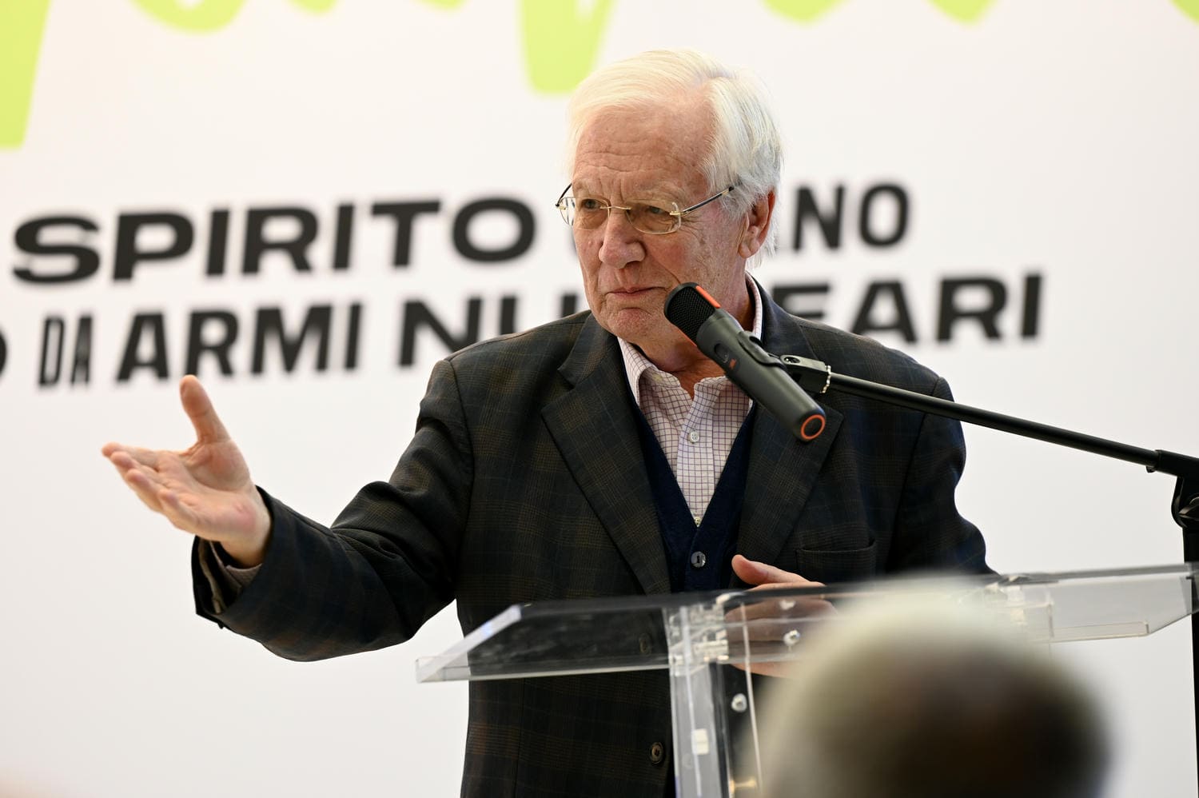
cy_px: 399
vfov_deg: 6.9
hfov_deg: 10.3
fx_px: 6656
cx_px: 600
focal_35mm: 200
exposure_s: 1/125
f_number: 3.5
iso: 800
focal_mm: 200
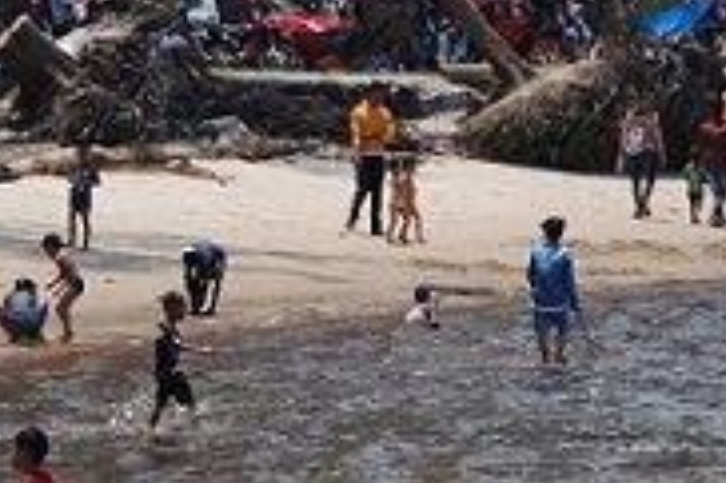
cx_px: 339
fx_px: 7979
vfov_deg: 3.5
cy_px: 188
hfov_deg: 5.2
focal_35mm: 396
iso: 100
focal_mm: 120
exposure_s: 1/500
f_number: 6
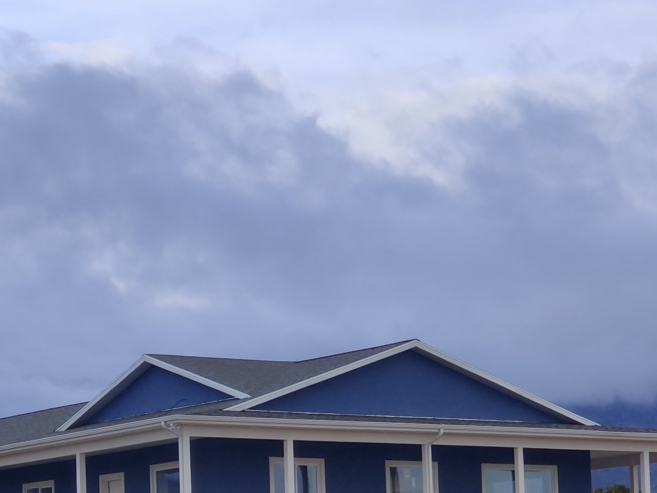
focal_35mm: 183
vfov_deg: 8.1
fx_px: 3473
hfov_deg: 10.8
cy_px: 495
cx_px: 144
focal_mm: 6.22
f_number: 2.2
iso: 100
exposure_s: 1/389
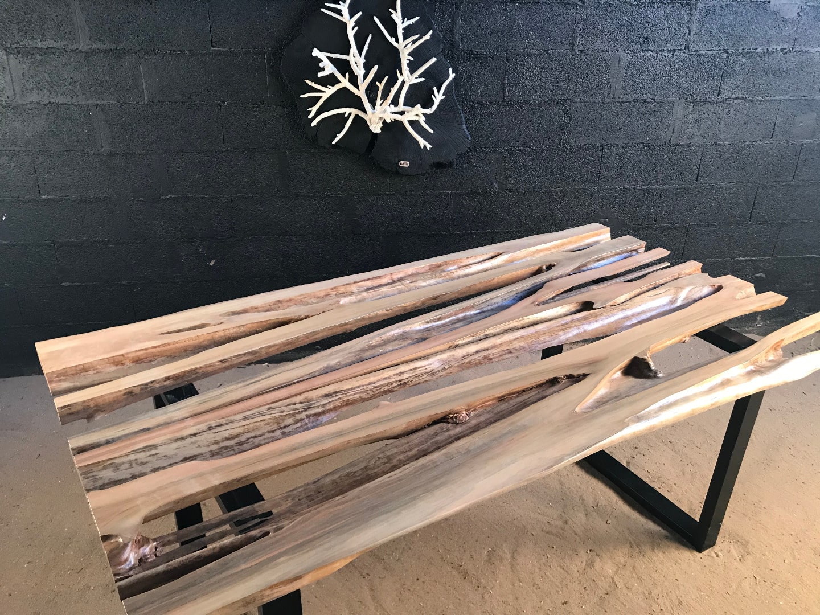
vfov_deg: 49.7
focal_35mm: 28
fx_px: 663
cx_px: 410
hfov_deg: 63.4
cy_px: 308
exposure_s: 1/25
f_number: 1.8
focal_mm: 3.99
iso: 40
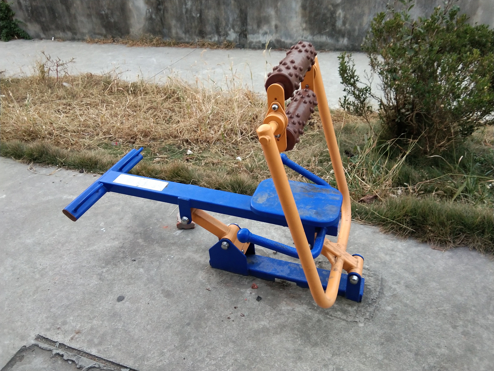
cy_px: 186
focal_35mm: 31
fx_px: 442
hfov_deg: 58.4
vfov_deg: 45.4
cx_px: 247
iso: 320
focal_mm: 3.69
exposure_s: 1/33.3
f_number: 2.2
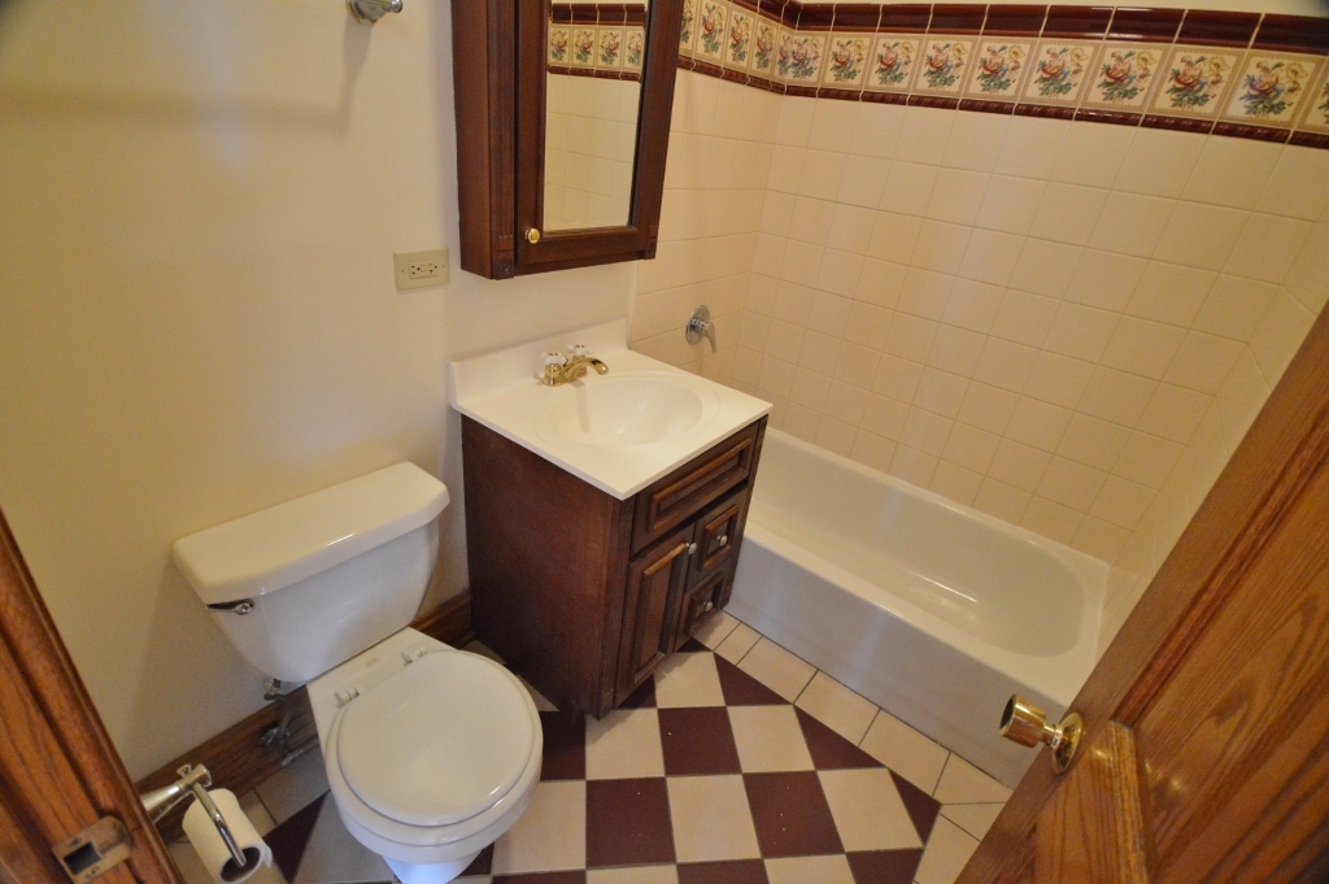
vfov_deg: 77.2
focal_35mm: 15
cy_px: 442
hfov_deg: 100.4
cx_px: 664
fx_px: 553
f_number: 4
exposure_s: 1/40
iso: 3200
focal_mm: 10
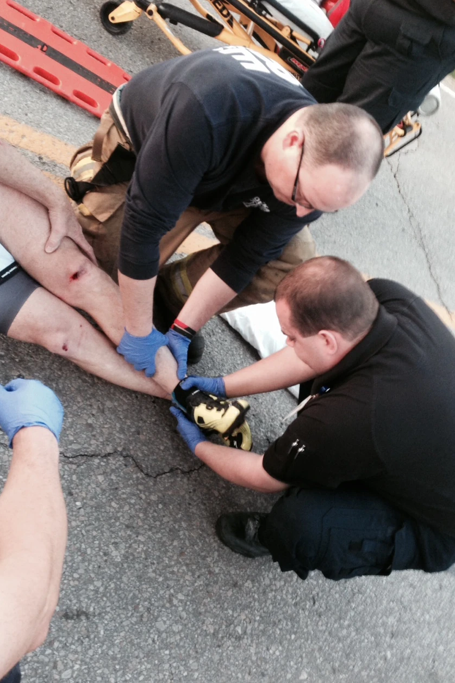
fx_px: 663
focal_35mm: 35
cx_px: 247
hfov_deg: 37.8
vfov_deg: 54.4
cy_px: 340
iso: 125
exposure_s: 1/20
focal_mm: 4.12
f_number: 2.4
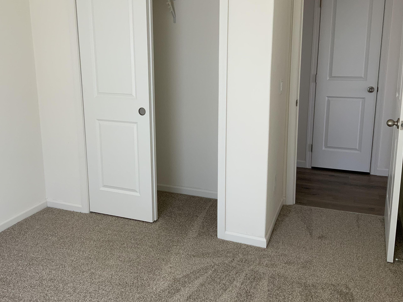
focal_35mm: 35
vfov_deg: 40.6
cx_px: 176
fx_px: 407
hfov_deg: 52.5
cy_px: 128
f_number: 1.8
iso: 32
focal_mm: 3
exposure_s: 1/60
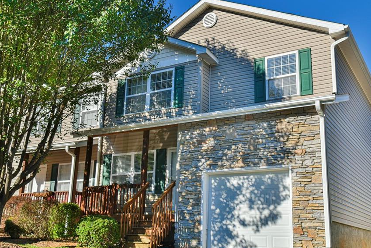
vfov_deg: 32.6
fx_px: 422
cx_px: 192
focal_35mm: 41
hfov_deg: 47.4
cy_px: 130
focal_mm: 34
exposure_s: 1/320
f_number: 9
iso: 500
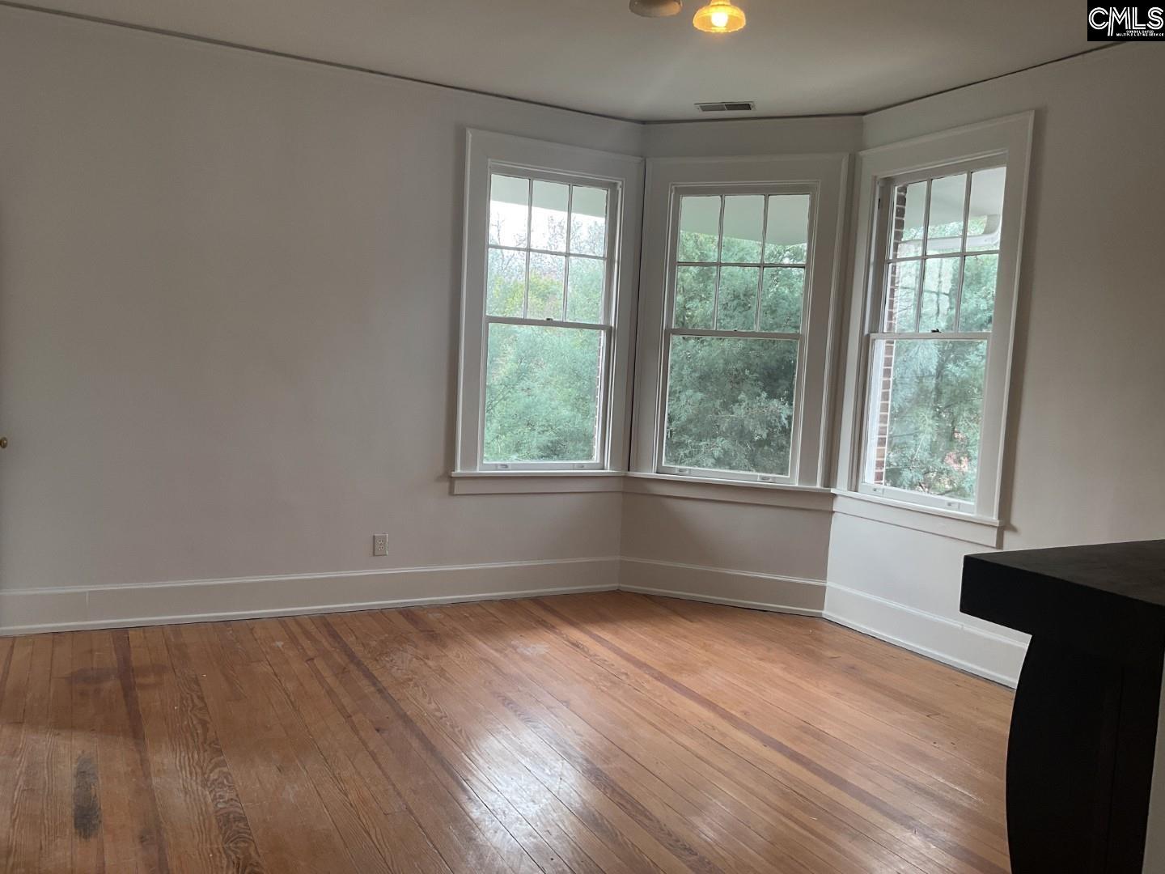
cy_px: 437
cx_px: 582
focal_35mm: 29
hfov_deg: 61.7
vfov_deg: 48.2
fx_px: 976
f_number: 1.8
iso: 40
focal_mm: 3
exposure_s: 1/120
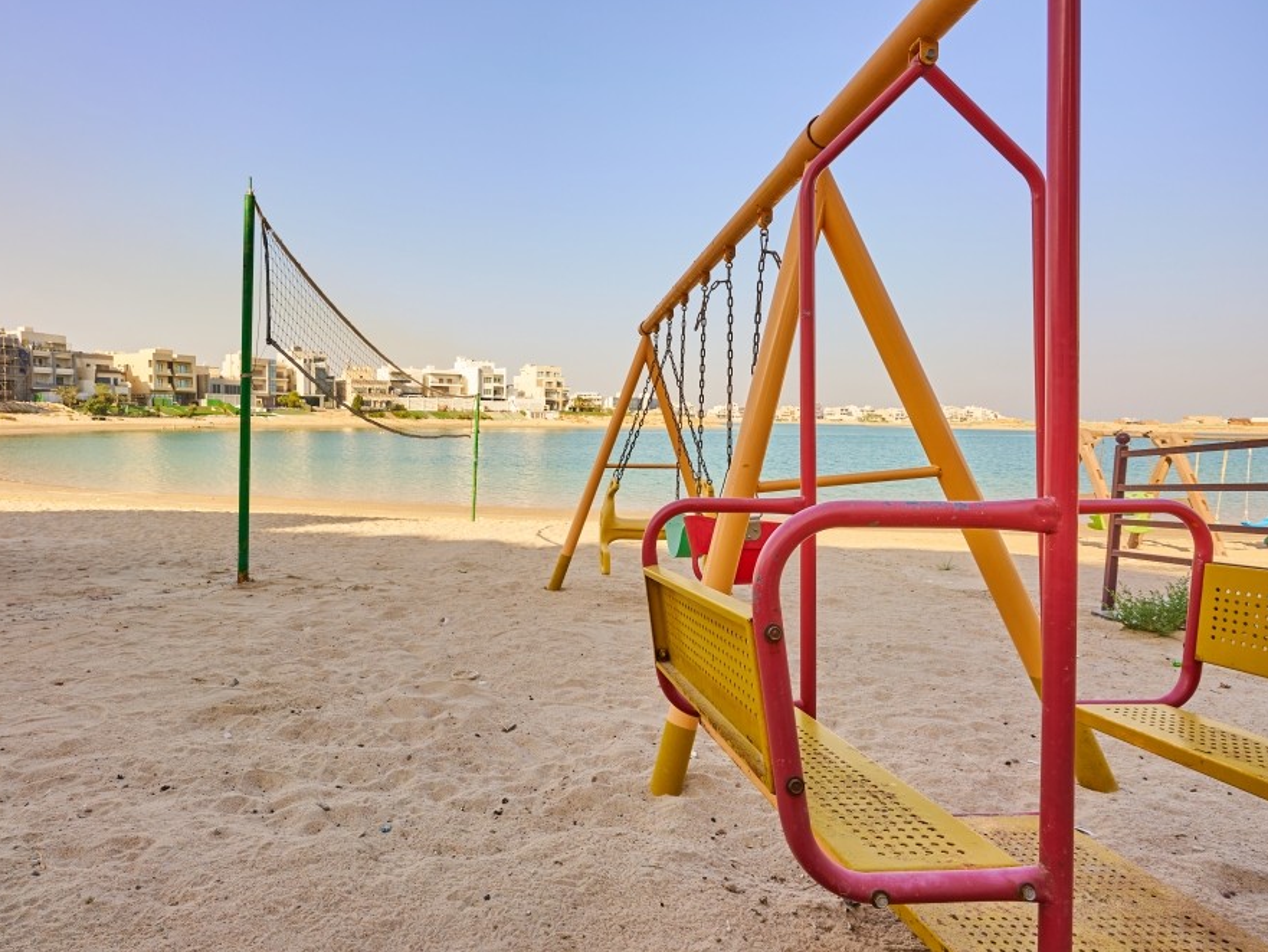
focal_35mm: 19
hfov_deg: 84.1
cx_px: 538
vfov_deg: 68.7
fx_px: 696
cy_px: 478
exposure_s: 1/100
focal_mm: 17
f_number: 11
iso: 100
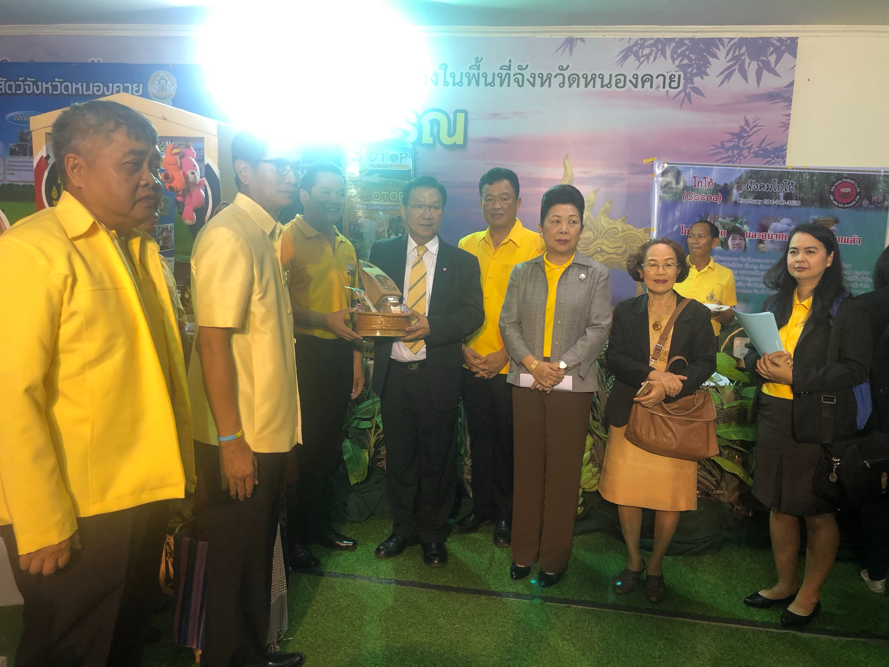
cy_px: 334
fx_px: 719
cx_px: 444
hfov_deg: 63.4
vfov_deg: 49.7
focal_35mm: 28
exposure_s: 1/33
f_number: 1.8
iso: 25
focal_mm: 4
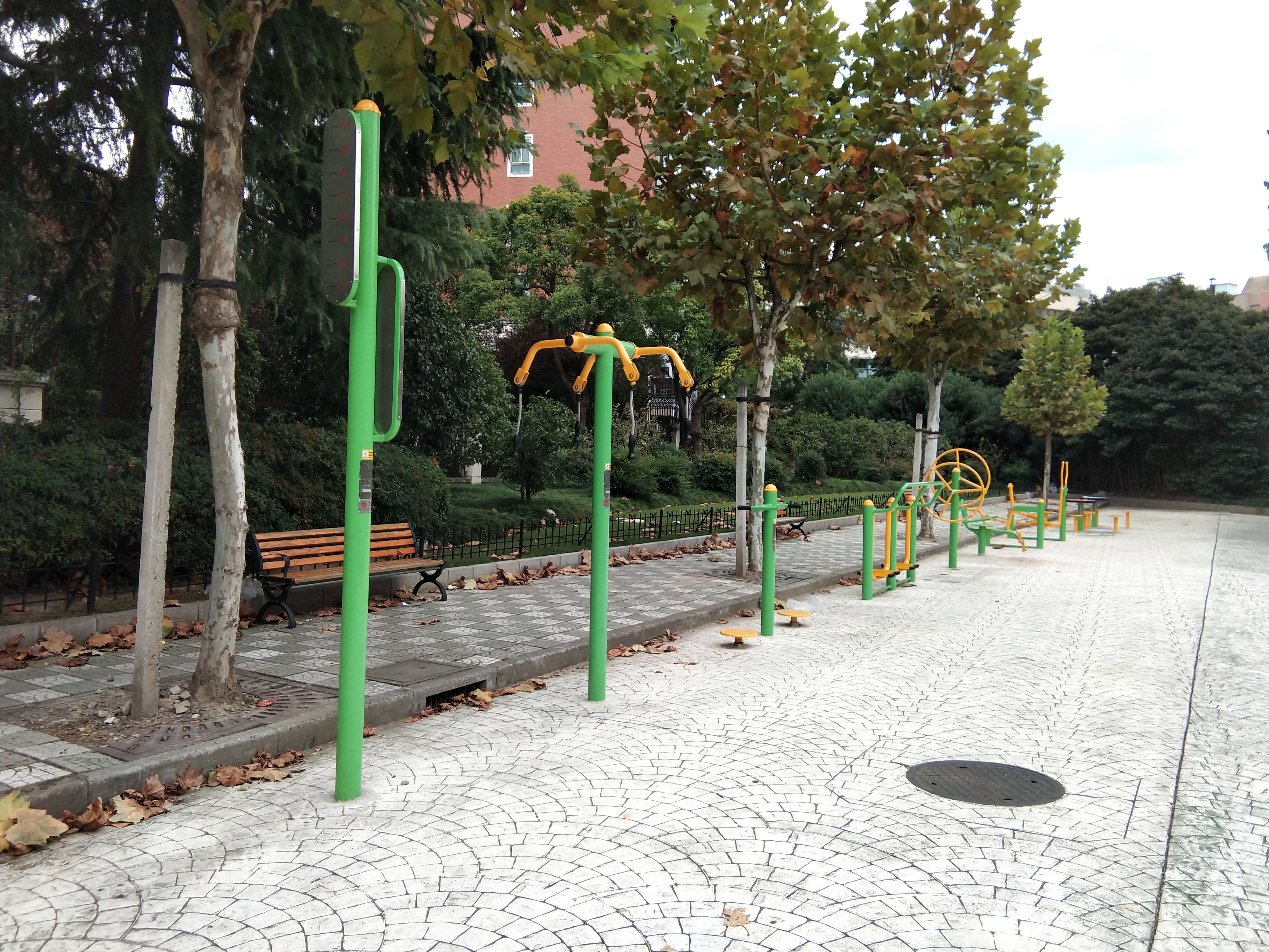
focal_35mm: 31
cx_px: 634
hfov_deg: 58.4
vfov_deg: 45.4
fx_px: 1136
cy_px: 476
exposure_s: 1/203
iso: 50
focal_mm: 3.69
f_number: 2.2
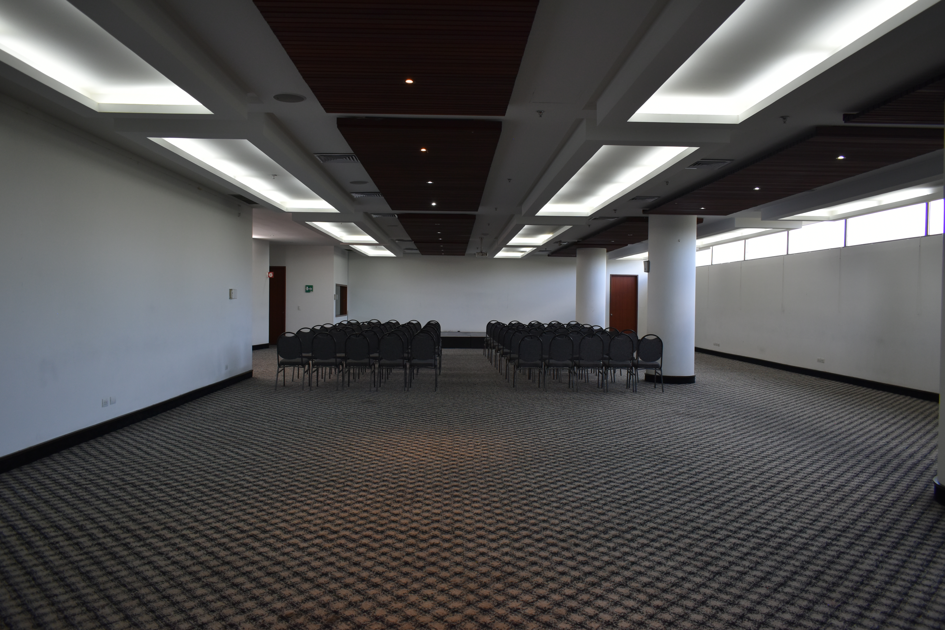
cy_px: 315
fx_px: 709
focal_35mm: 27
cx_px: 472
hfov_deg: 67.4
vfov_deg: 47.9
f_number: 4.5
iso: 400
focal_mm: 18
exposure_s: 1/80
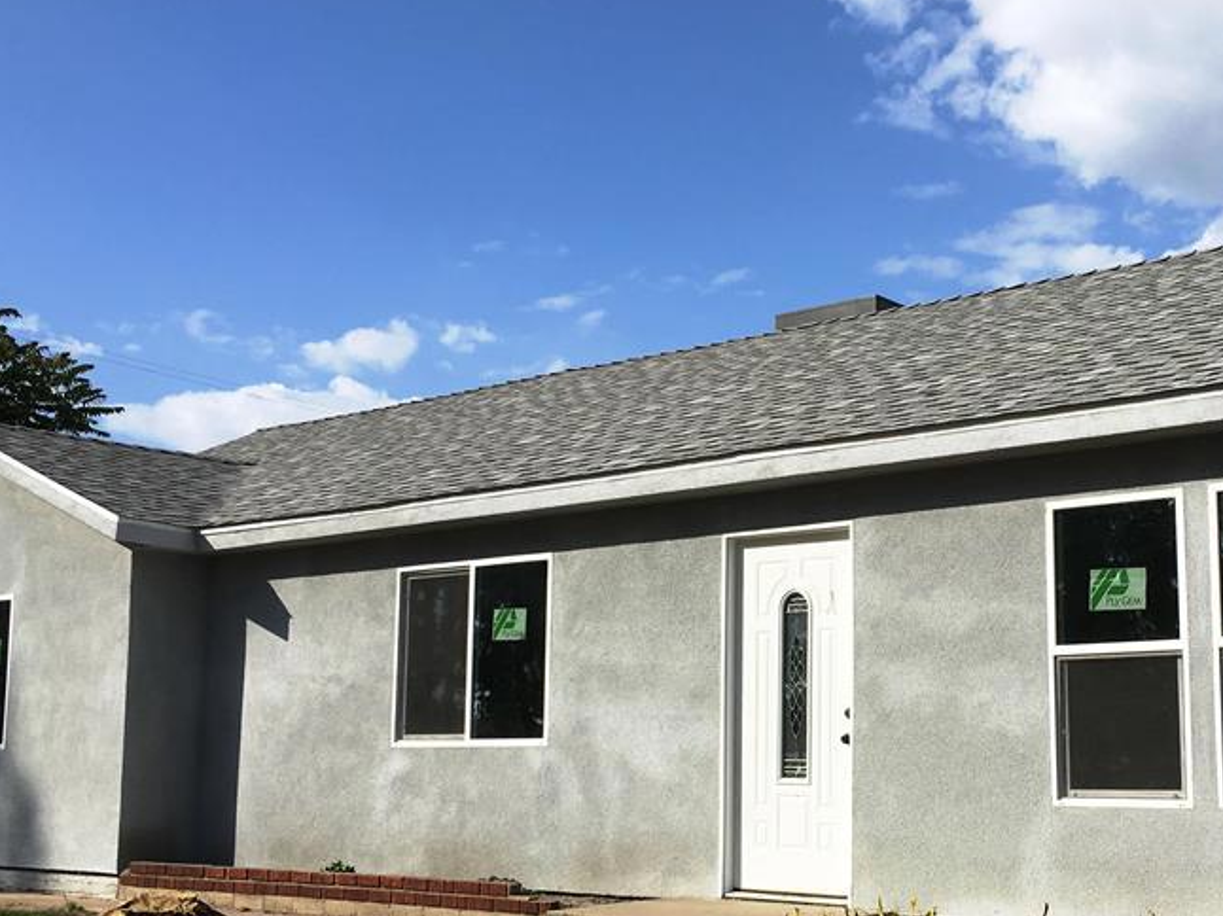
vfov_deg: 31.4
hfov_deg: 40.4
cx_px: 873
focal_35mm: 46
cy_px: 555
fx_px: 1625
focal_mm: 4.15
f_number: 2.2
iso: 25
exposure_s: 1/2024
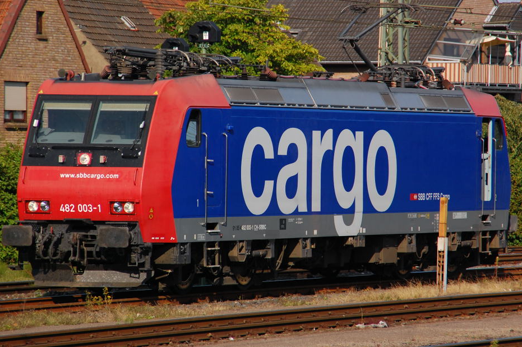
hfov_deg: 6.2
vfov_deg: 4.2
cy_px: 160
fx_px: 4781
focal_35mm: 330
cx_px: 268
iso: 400
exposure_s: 1/800
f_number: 8
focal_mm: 200
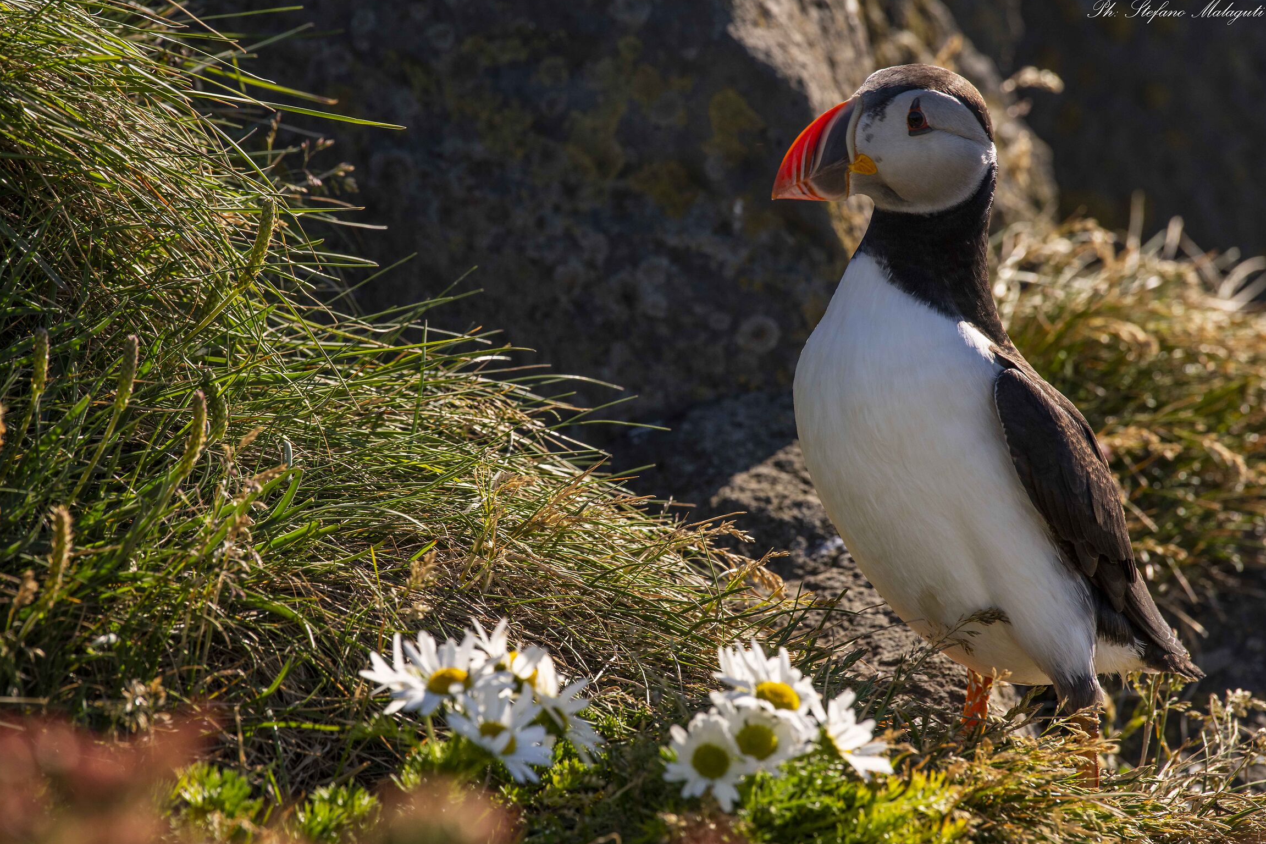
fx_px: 16491
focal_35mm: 469
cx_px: 621
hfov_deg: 4.4
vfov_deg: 2.9
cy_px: 423
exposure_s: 1/640
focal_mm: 450
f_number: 8
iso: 320
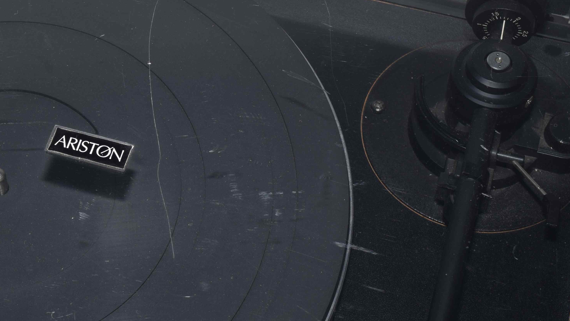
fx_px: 1451
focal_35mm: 96
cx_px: 96
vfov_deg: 12.6
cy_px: 188
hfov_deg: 21.9
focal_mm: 30
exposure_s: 1/60
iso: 100
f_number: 8
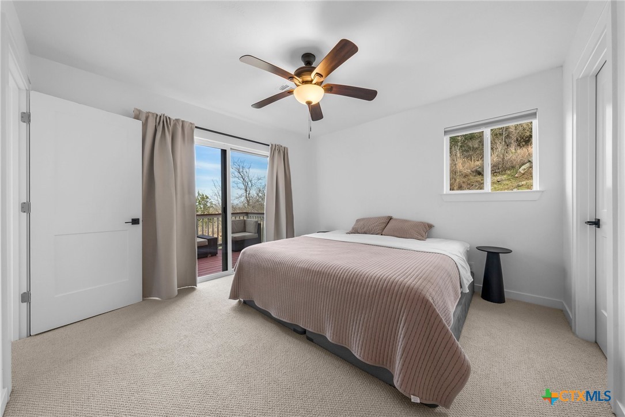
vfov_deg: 90.0
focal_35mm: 12
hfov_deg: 112.6
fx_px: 208
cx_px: 312
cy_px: 208
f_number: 11
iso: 800
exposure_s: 1/4
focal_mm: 12
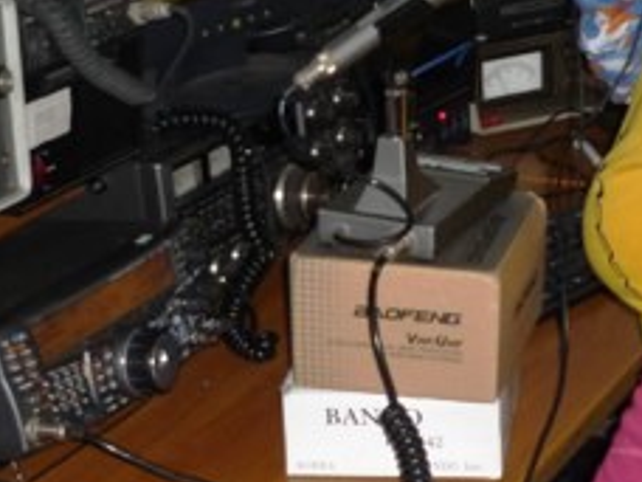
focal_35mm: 116
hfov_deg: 17.0
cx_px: 400
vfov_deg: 12.5
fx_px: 2151
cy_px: -65
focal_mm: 5.5
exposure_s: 1/30
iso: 100
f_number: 2.8
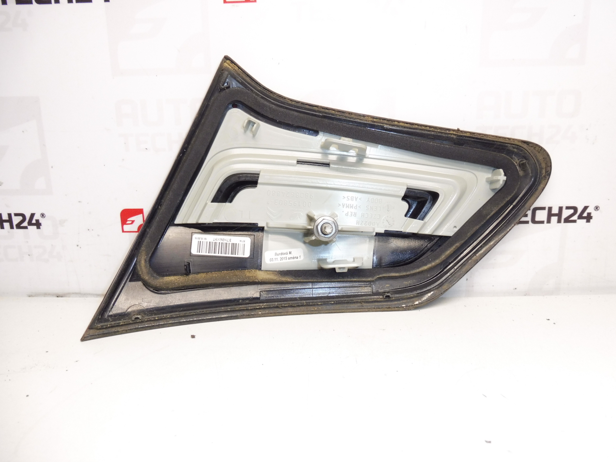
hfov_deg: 71.6
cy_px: 231
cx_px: 308
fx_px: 427
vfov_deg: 56.8
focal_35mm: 24
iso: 200
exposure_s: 1/100
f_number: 3.5
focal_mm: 4.3
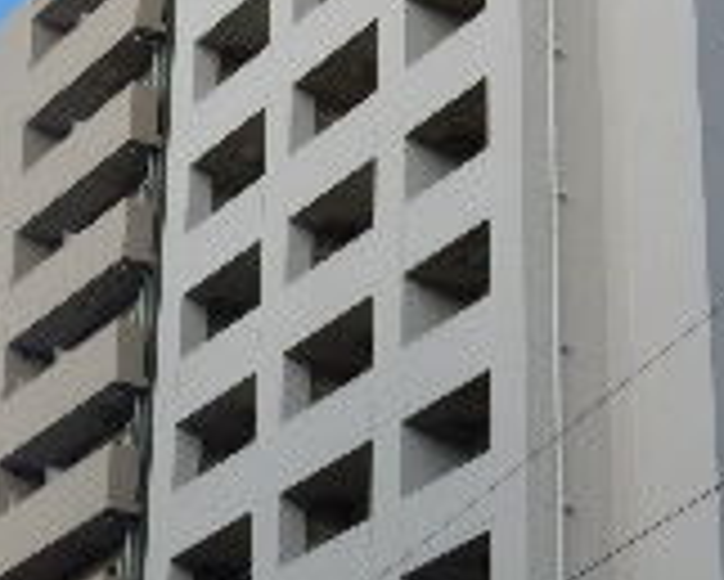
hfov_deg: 13.7
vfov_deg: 11.0
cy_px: 234
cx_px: 135
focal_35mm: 140
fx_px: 3002
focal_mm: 6.4
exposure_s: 1/800
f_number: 4
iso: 125
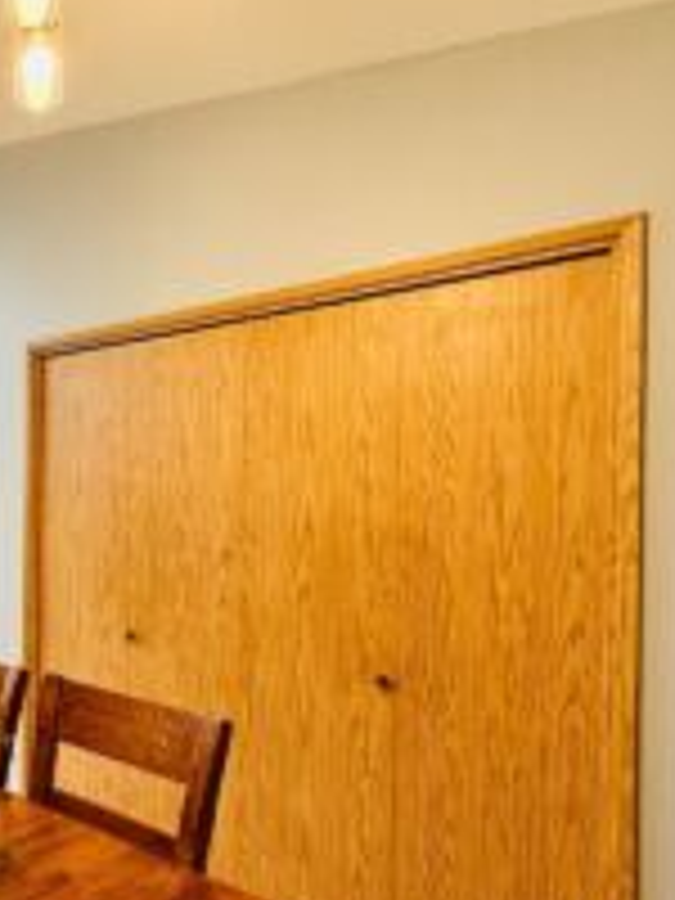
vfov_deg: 63.4
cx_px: -45
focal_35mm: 28
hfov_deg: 41.1
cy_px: 486
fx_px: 728
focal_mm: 2.22
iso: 320
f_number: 2.2
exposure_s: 1/111
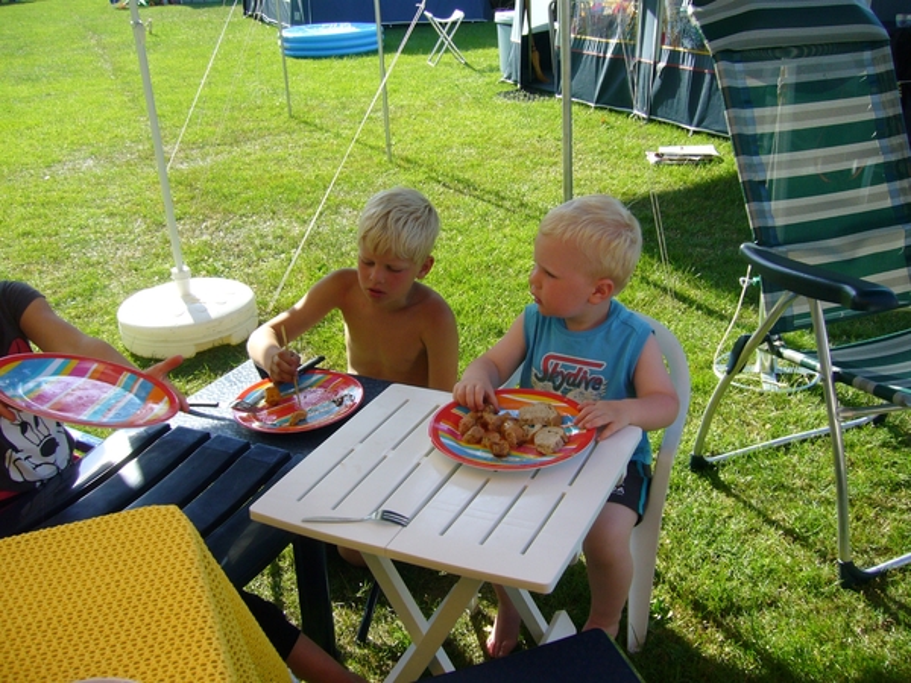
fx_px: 921
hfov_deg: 52.6
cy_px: 342
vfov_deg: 40.7
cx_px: 456
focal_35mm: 35
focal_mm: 5.8
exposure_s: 1/160
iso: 100
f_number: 5.6
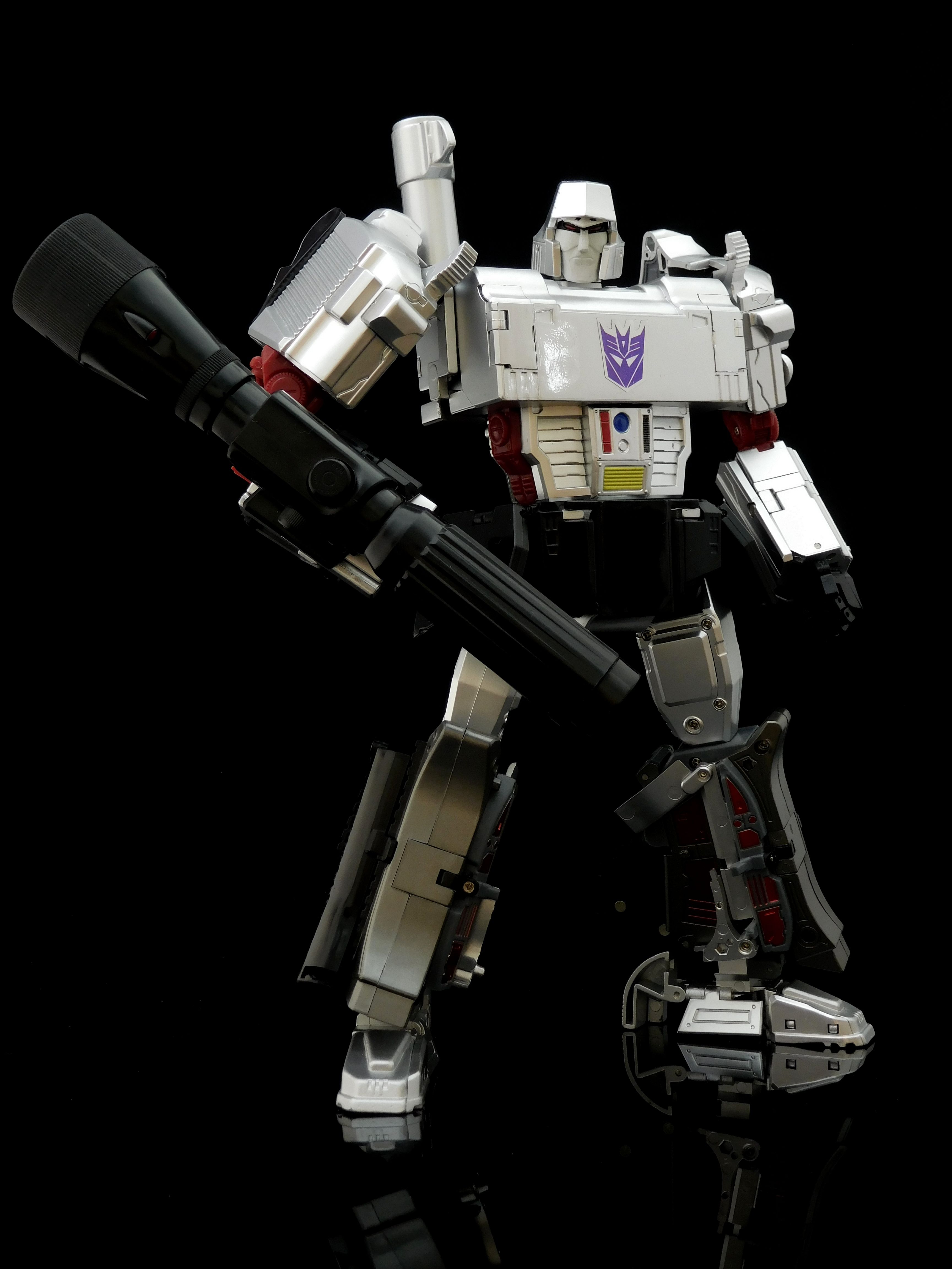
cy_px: 634
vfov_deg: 42.1
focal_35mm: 45
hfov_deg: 32.2
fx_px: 1650
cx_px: 476
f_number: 4
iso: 125
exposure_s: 1
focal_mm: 8
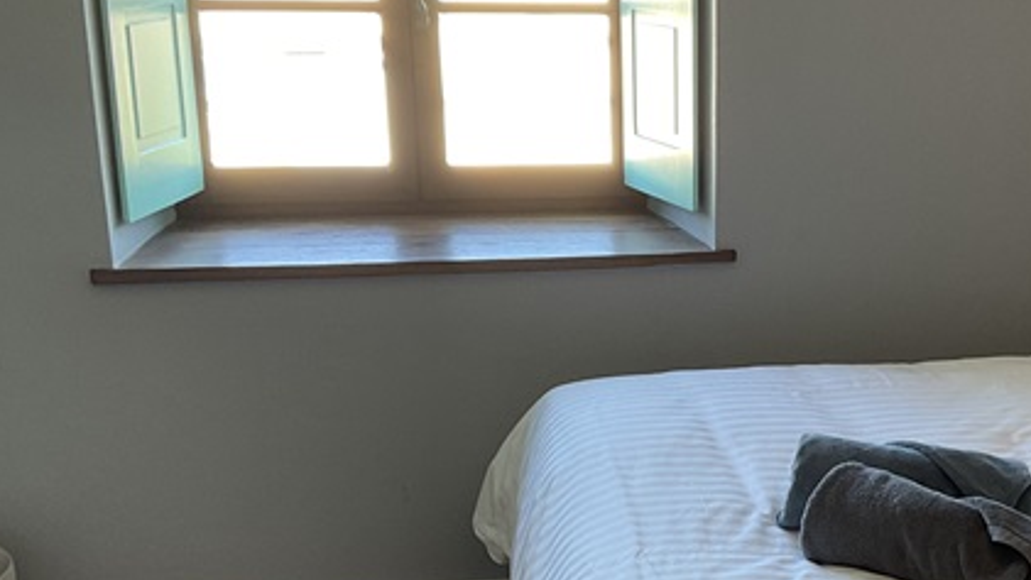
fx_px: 1641
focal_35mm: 60
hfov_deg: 34.2
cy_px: 438
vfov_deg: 19.9
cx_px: 771
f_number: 1.8
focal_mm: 3
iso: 40
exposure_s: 1/50
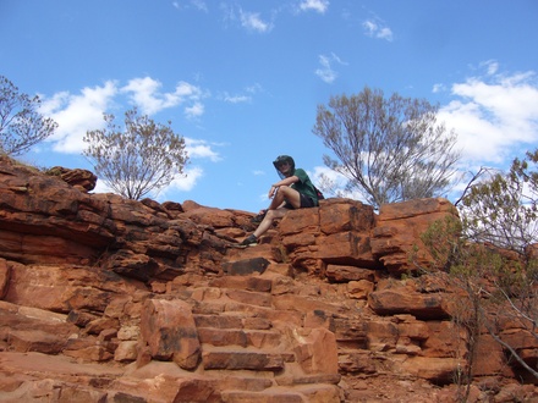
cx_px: 269
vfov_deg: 40.7
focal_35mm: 35
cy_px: 202
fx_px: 544
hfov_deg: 52.6
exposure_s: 1/160
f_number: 5.6
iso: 80
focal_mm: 5.8
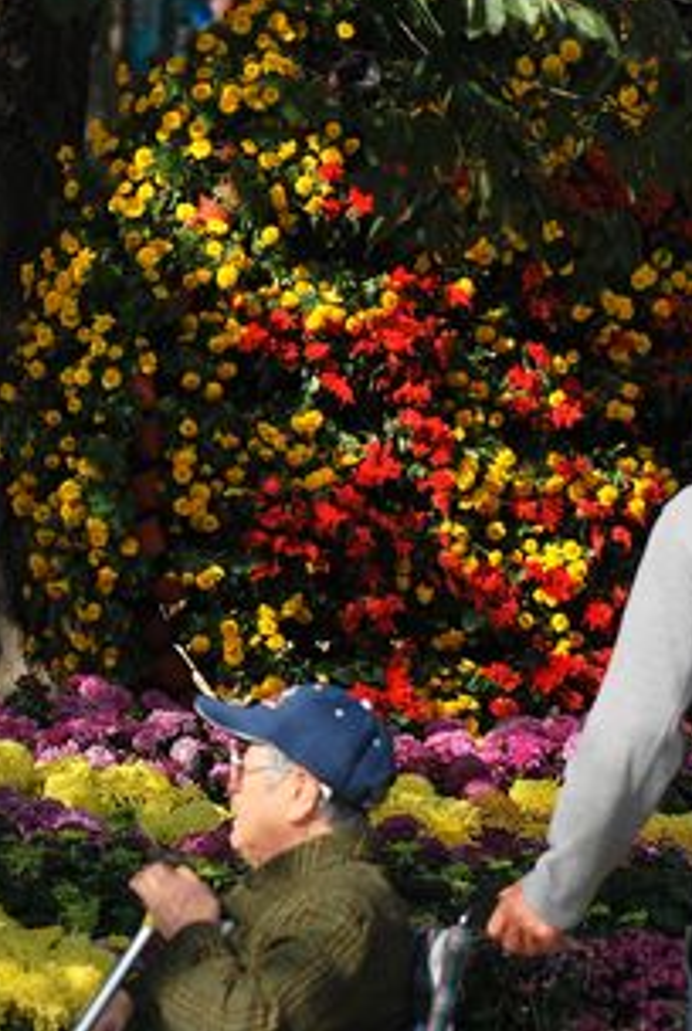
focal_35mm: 286
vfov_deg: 7.2
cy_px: 688
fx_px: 8208
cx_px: 439
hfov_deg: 4.8
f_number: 4.8
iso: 200
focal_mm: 116
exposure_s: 1/1000
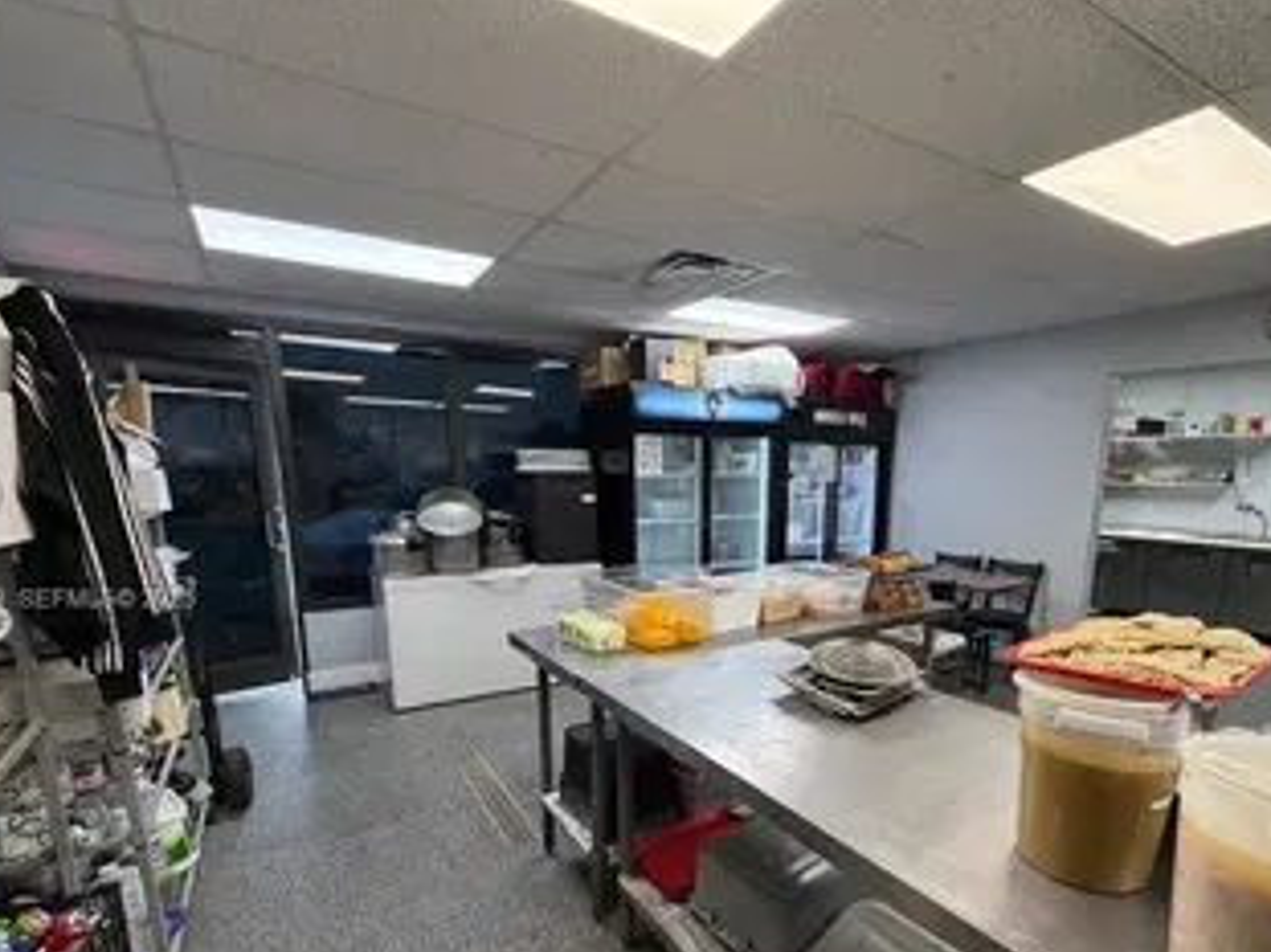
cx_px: 695
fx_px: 661
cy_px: 601
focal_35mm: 18
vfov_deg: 70.3
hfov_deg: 87.5
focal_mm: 2.22
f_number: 2.2
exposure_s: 1/60
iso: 160
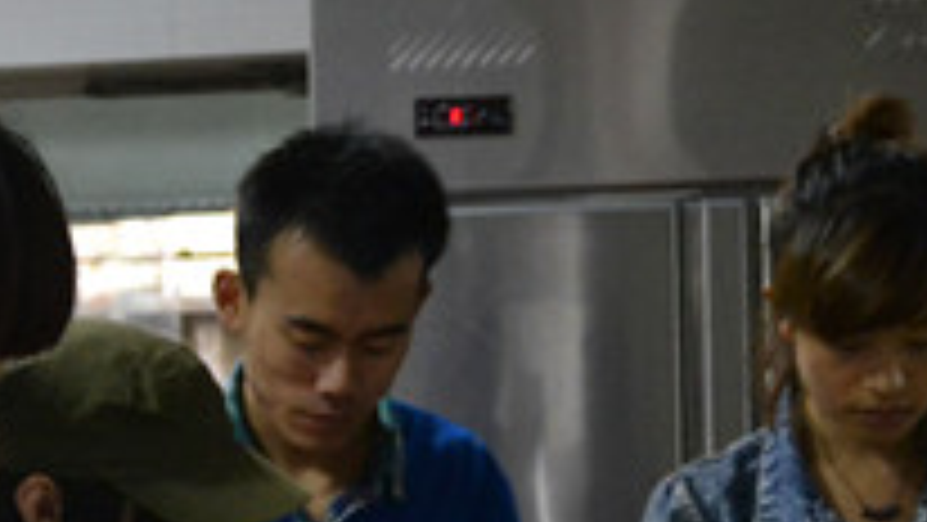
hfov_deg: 14.9
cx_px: -207
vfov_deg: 8.7
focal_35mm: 139
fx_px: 3418
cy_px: 500
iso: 1600
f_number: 4.2
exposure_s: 1/25
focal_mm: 26
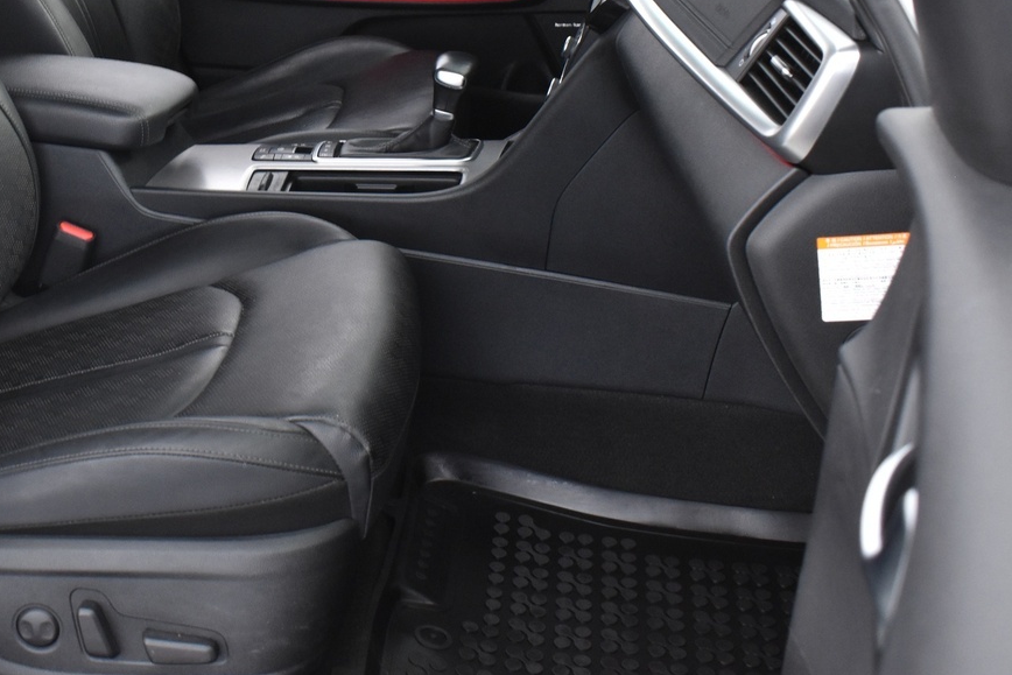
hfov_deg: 34.6
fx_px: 1574
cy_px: 132
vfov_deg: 23.8
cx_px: 213
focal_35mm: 56
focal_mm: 20
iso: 1250
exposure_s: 1/6
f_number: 5.6
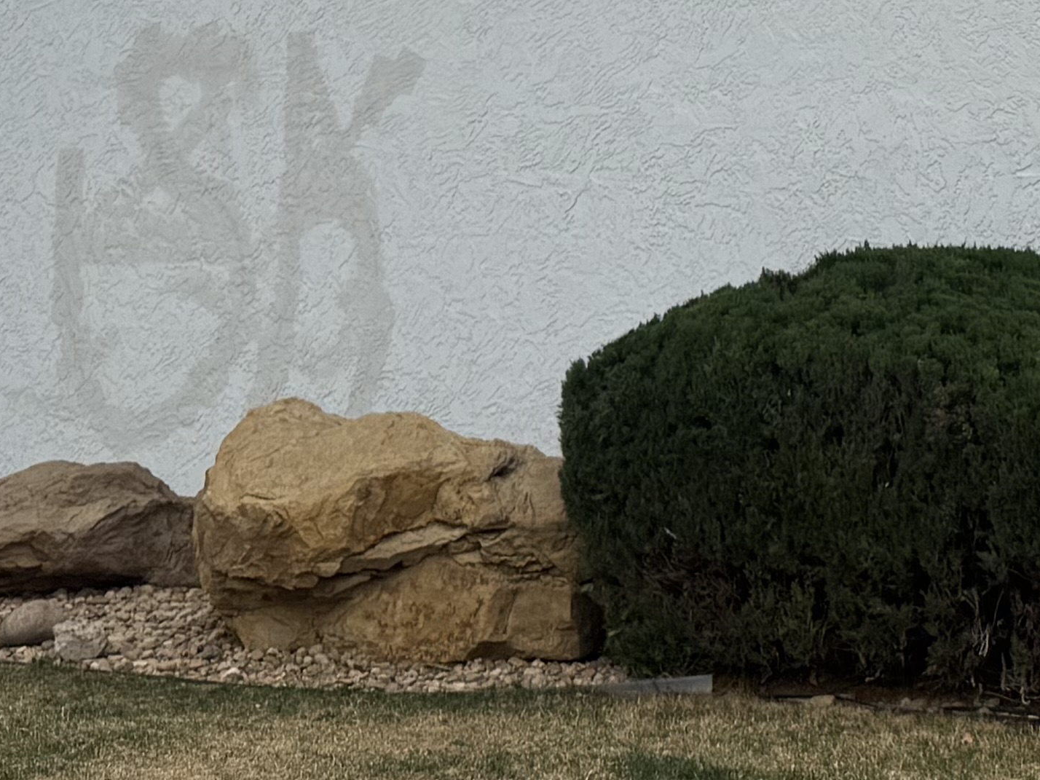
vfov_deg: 14.6
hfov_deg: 19.2
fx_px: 2884
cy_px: -317
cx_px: 1272
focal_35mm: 96
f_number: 1.78
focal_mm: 6.76
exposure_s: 1/3145
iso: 80
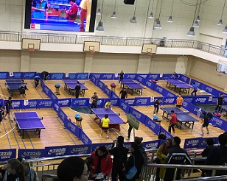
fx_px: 329
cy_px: 88
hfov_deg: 37.7
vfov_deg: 30.8
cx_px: 80
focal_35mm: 49
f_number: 2.2
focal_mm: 4.15
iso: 32
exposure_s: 1/17
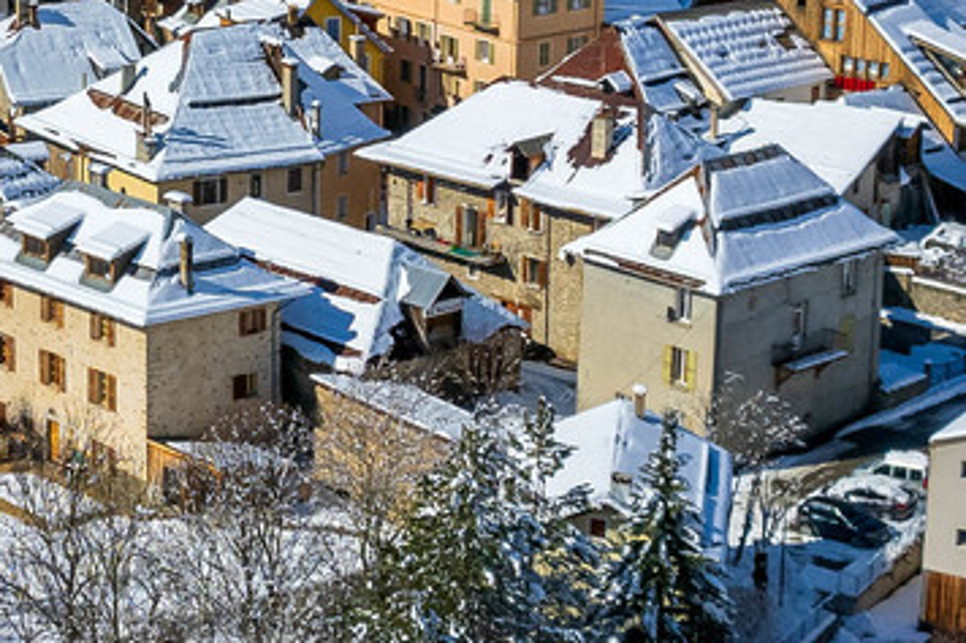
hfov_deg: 20.2
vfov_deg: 13.7
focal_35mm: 99
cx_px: 114
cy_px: 119
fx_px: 2655
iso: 100
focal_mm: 8.4
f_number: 2.8
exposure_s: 1/6400
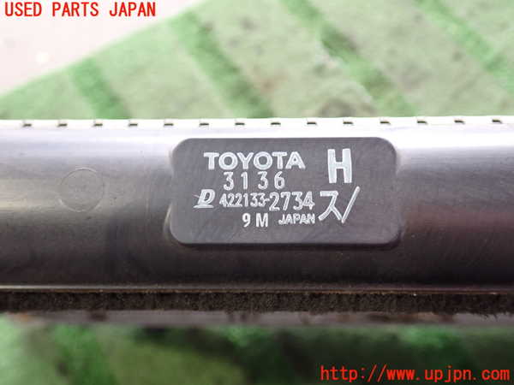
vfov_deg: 39.7
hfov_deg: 51.4
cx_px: 257
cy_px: 192
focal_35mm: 36
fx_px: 535
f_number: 2.5
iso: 320
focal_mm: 6.37
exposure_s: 1/40
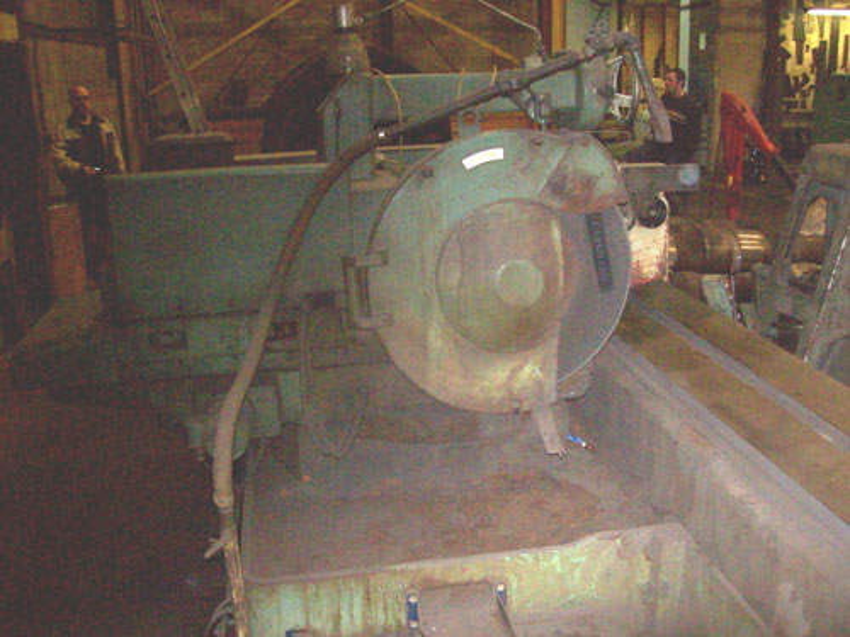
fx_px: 884
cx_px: 425
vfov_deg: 39.7
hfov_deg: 51.4
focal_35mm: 36
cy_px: 318
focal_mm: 6
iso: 400
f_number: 2.7
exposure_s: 1/64
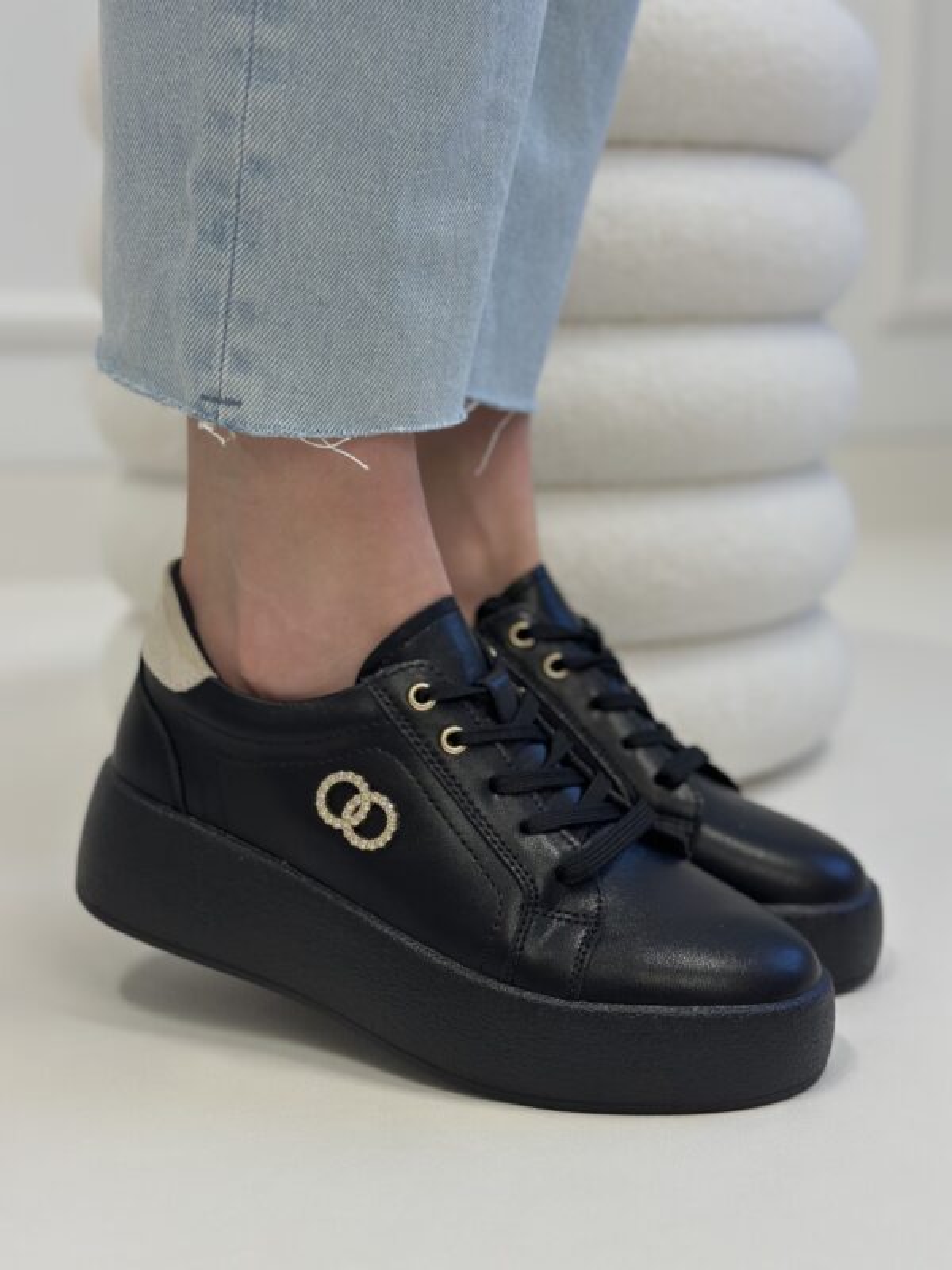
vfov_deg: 39.7
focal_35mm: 48
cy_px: 635
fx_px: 1760
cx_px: 476
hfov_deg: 30.3
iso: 125
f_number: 1.78
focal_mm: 6.86
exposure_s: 1/100
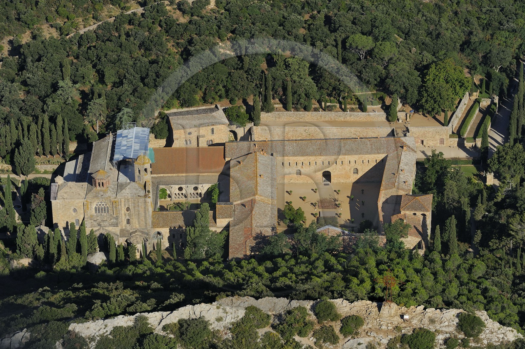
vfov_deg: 10.1
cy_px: 174
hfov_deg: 15.2
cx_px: 262
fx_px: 1967
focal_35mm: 135
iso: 400
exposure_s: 1/1000
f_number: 9
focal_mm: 135
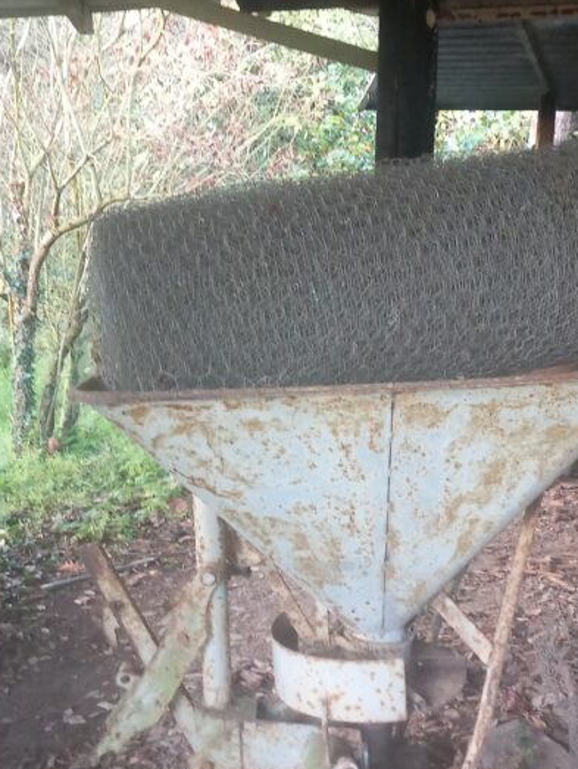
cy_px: 454
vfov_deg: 42.8
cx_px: 379
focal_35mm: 44
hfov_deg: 32.7
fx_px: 978
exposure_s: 1/25
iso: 500
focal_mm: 4
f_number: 1.8
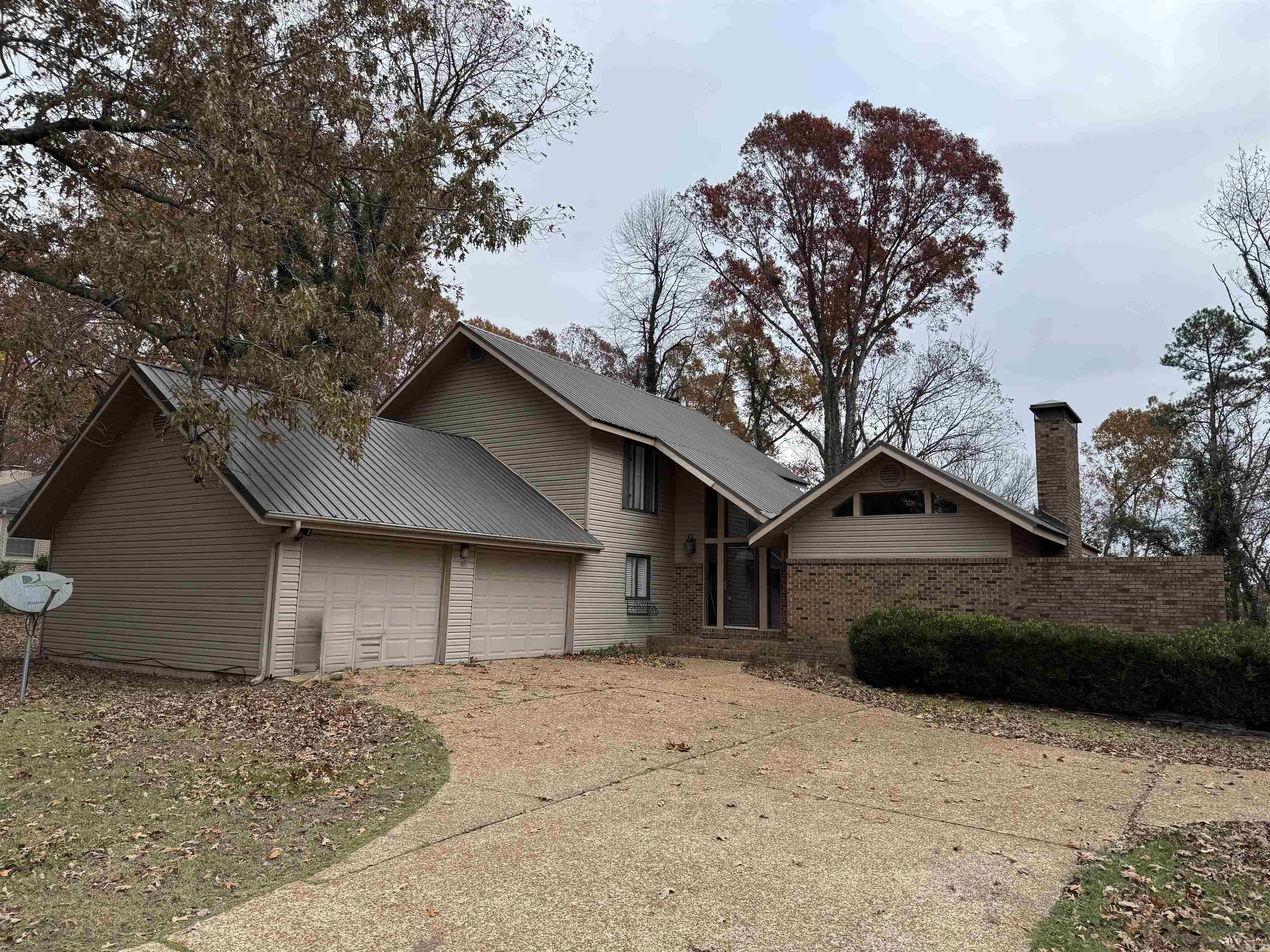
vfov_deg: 56.8
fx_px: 881
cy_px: 476
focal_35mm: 24
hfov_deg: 71.6
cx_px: 635
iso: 80
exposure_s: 1/1042
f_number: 1.78
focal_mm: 6.76
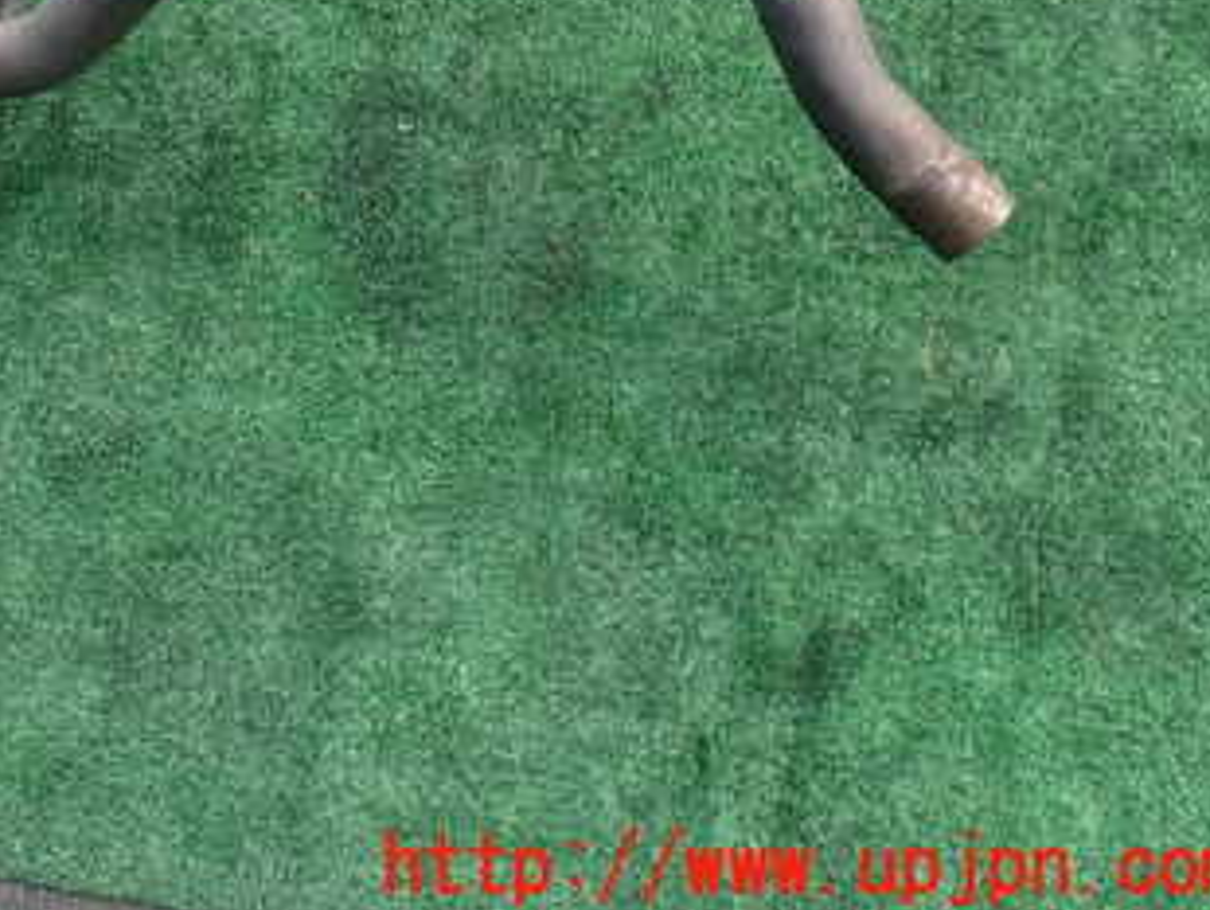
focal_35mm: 58
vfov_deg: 24.3
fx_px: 2029
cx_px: 94
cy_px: 39
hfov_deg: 31.5
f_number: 3.2
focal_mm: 5.4
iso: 100
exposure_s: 1/250
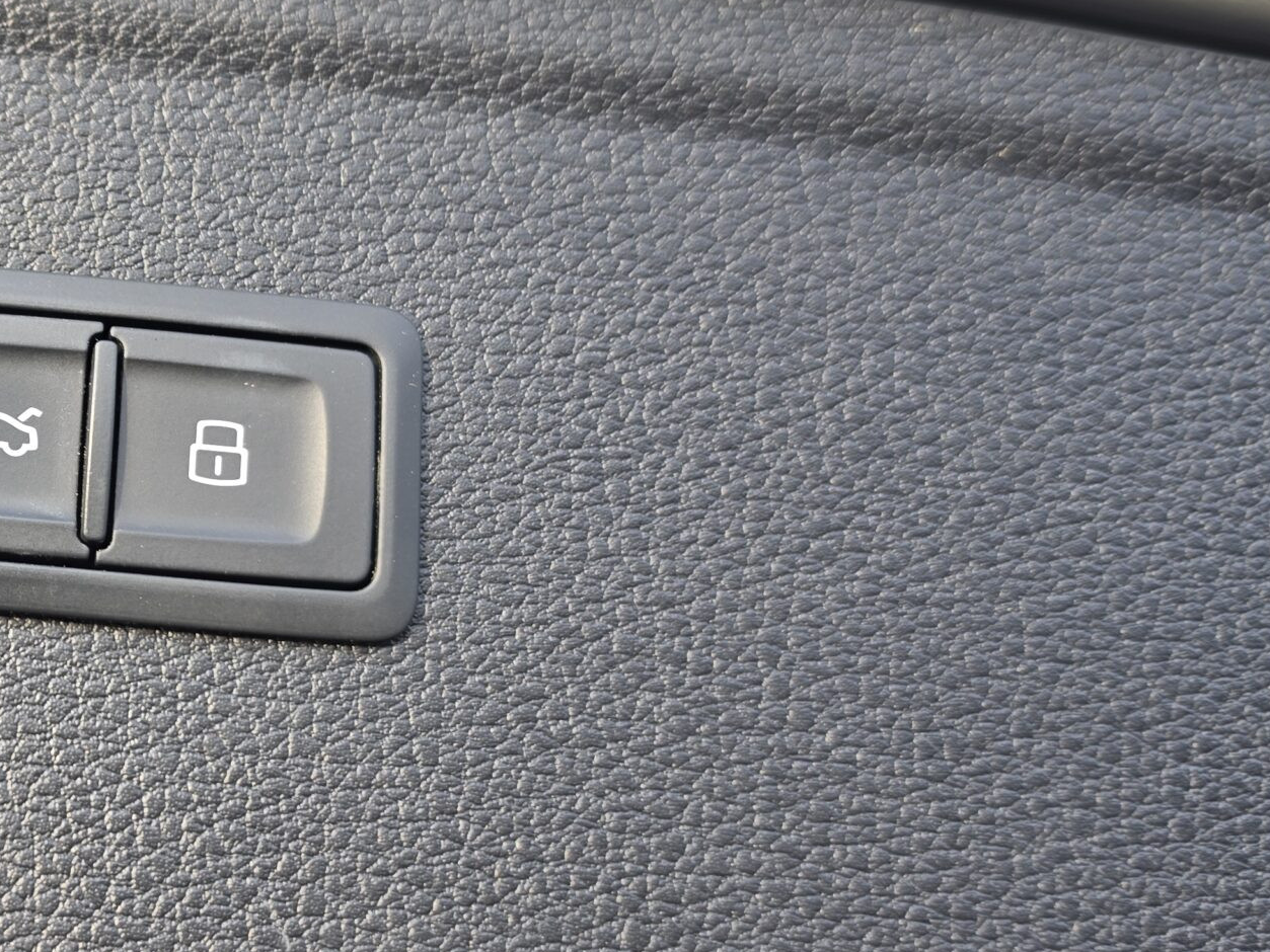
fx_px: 1725
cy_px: 429
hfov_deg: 36.9
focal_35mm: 47
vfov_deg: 30.9
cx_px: 47
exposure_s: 1/100
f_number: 1.4
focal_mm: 6.5
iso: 20
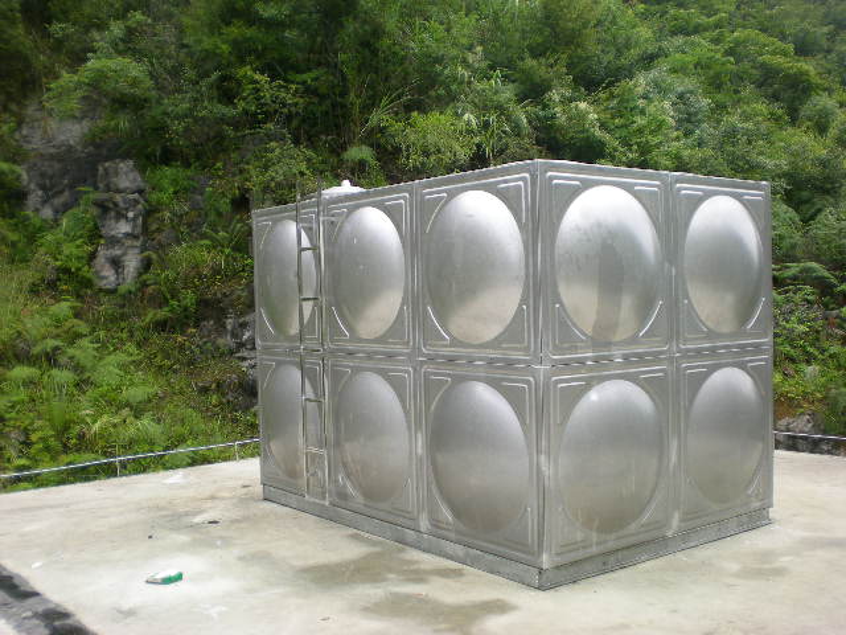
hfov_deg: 49.0
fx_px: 929
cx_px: 423
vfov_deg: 37.7
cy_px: 318
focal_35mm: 38
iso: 50
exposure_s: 1/254
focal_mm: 6.3
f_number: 3.1
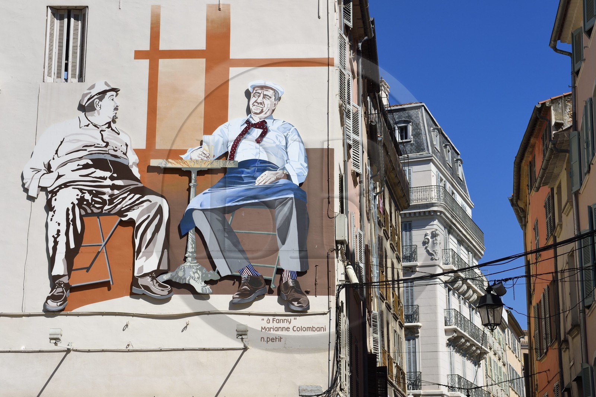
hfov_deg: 28.8
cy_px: 198
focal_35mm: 70
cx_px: 298
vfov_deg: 19.4
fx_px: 1159
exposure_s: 1/250
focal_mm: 70
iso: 200
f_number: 18
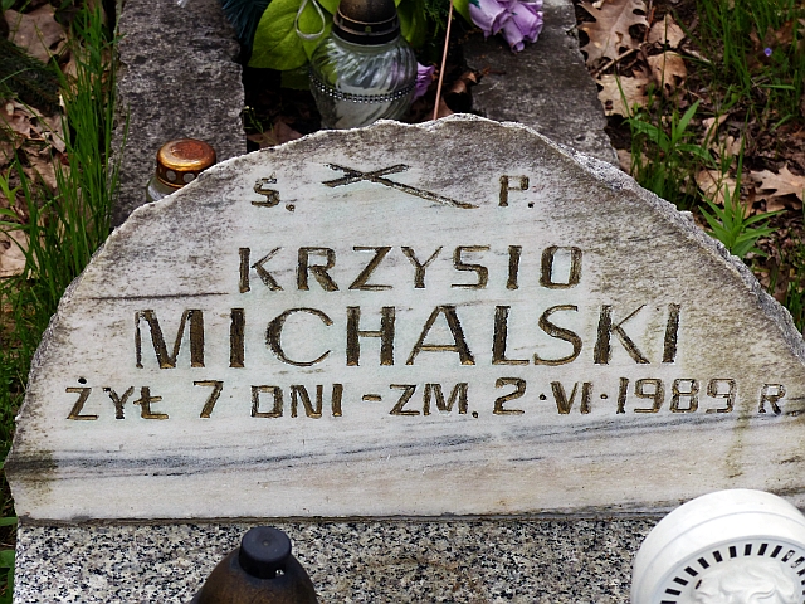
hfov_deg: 19.3
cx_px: 402
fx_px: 2372
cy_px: 302
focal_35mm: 102
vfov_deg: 14.5
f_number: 4
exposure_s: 1/320
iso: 100
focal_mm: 18.3
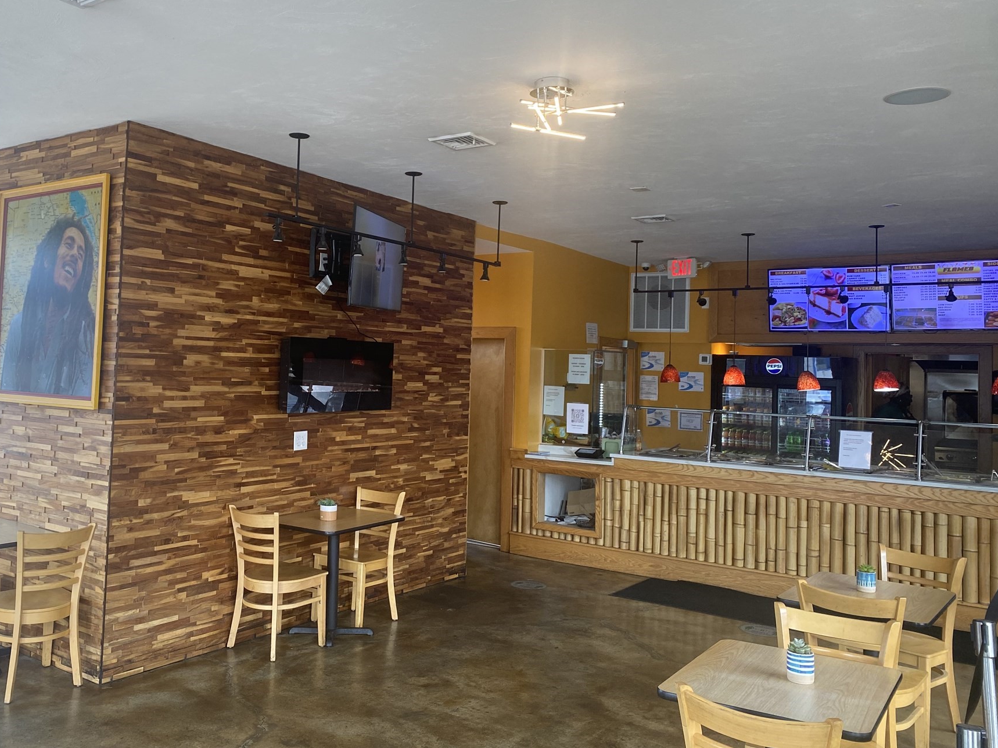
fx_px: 894
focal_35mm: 31
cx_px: 411
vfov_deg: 45.3
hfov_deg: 58.0
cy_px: 330
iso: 100
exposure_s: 1/120
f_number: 1.8
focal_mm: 4.25
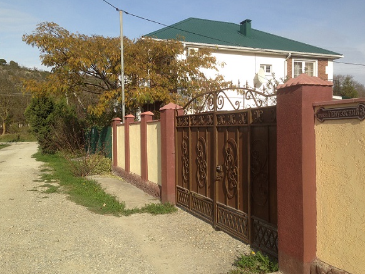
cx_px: 179
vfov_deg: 41.8
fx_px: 359
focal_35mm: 34
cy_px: 135
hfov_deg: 53.9
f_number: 2.4
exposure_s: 1/1506
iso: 50
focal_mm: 4.12
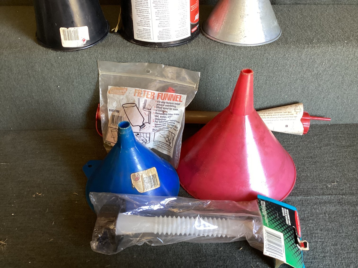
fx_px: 321
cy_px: 134
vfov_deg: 45.4
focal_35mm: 31
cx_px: 179
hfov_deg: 58.3
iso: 200
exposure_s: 1/60
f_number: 2.4
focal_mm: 3.3
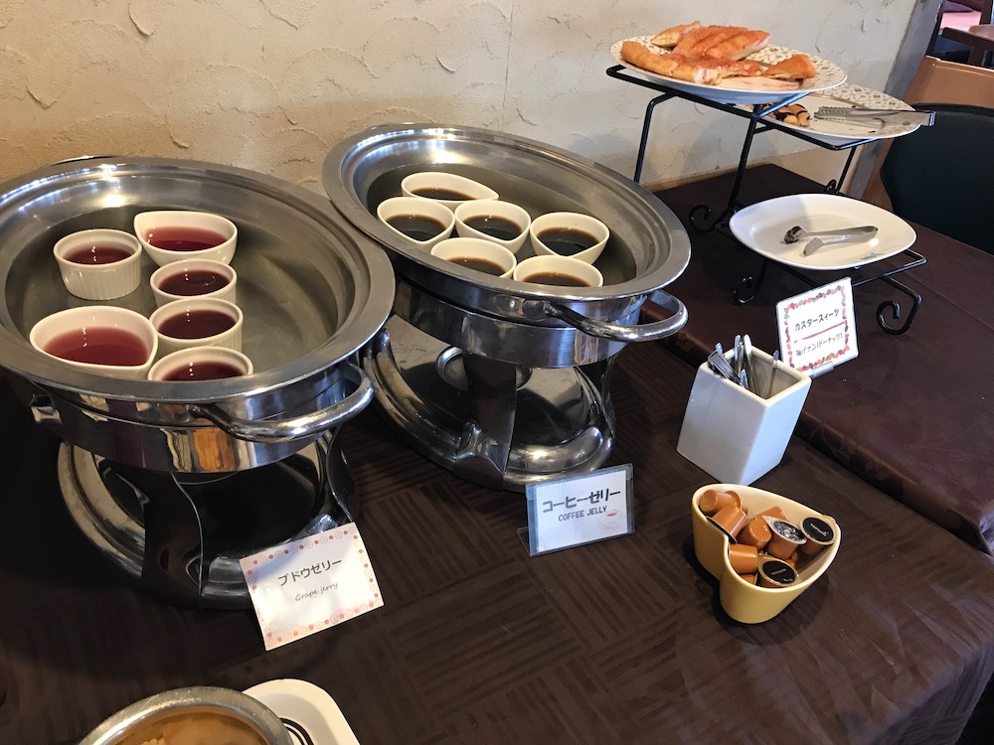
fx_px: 804
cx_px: 497
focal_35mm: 28
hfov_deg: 63.4
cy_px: 372
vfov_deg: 49.7
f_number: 1.8
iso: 50
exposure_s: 1/15
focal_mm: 3.99
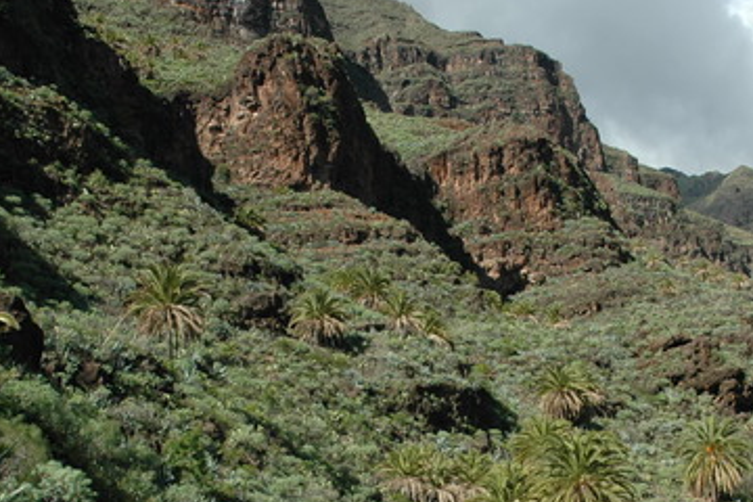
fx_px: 1129
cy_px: 463
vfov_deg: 24.3
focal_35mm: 54
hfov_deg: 36.6
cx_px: 481
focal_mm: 18
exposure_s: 1/320
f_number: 9
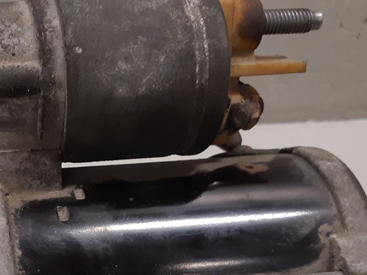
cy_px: 193
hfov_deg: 28.3
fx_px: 700
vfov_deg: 22.1
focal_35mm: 66
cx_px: 37
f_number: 1.7
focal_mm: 3.93
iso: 160
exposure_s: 1/50
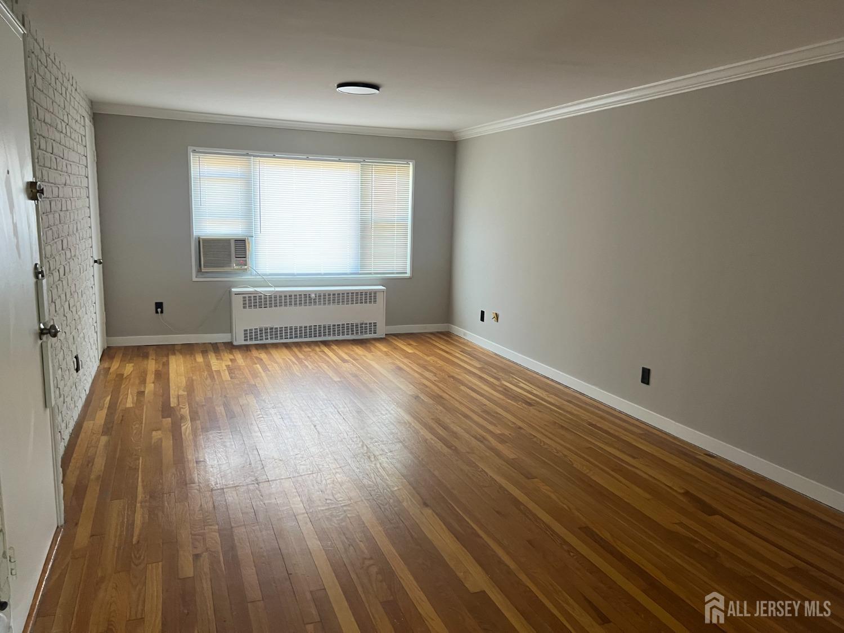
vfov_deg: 53.1
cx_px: 422
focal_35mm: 26
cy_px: 316
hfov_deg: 67.3
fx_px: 634
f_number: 1.5
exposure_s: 1/80
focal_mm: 5.7
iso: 125
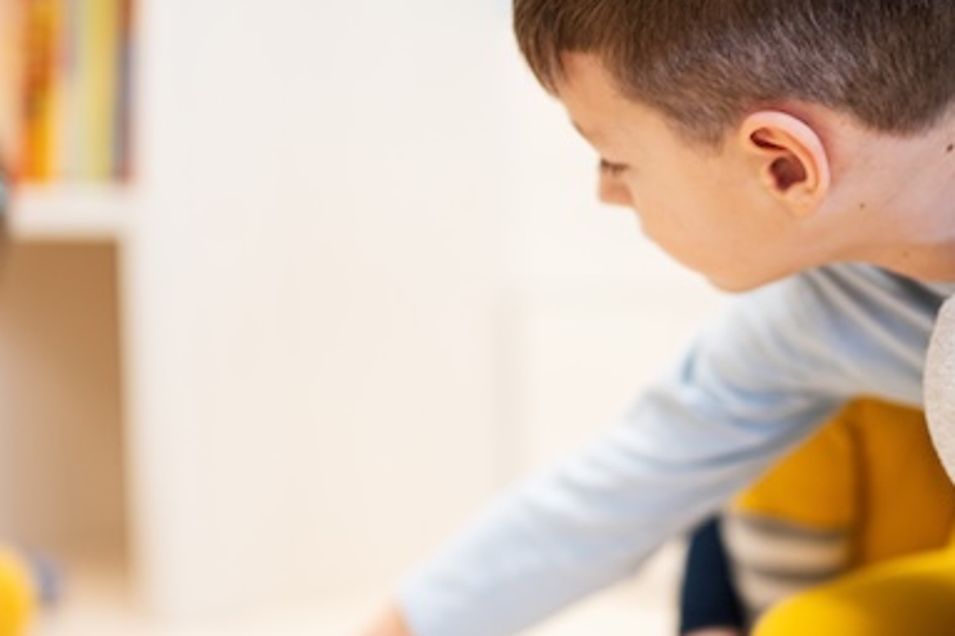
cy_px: 495
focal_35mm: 111
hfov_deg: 18.4
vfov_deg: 12.3
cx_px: 583
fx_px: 2943
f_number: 1.3
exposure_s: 1/50
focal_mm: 50
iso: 200
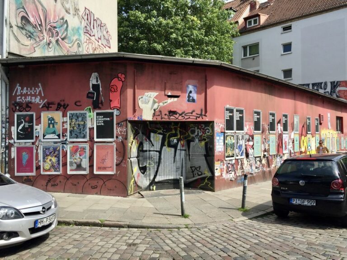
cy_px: 130
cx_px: 174
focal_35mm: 29
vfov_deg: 48.2
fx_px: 291
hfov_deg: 61.7
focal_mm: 4.15
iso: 32
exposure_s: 1/1163
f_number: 2.2
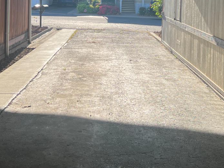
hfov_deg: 34.3
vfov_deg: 24.9
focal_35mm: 56
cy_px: 2
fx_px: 362
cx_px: 123
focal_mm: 5.7
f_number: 1.5
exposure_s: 1/2457
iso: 50
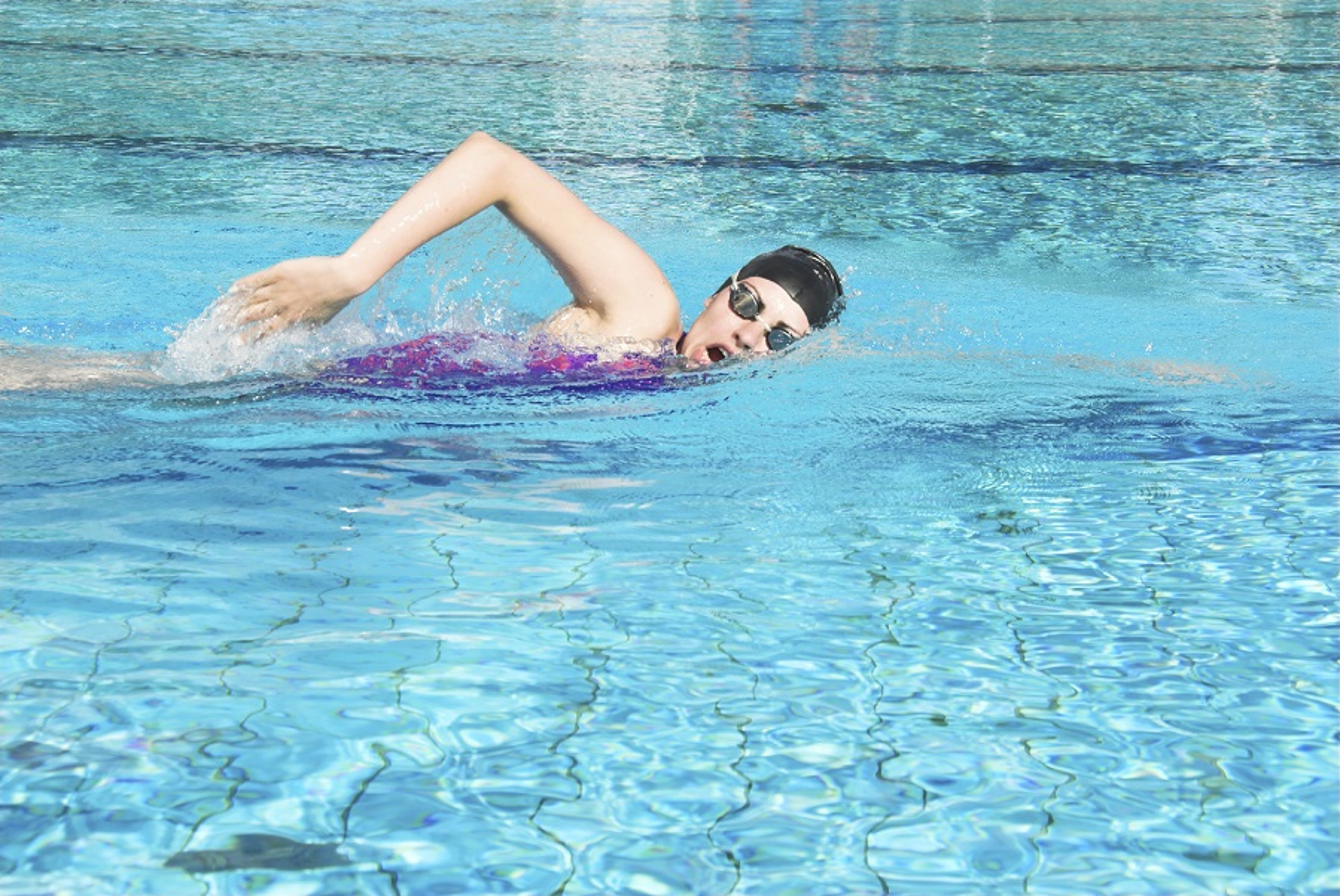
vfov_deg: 21.6
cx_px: 670
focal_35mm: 63
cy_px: 448
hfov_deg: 31.9
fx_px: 2347
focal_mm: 42
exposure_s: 1/500
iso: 200
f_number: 6.3
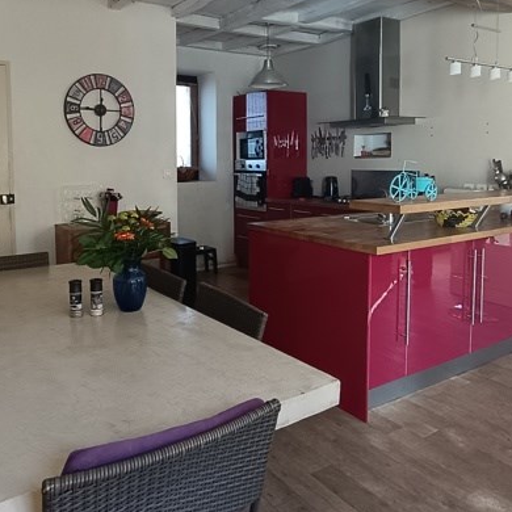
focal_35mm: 29
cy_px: 196
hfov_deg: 55.2
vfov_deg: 55.1
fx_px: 485
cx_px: 205
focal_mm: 1.66
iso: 229
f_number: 2.2
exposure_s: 1/50
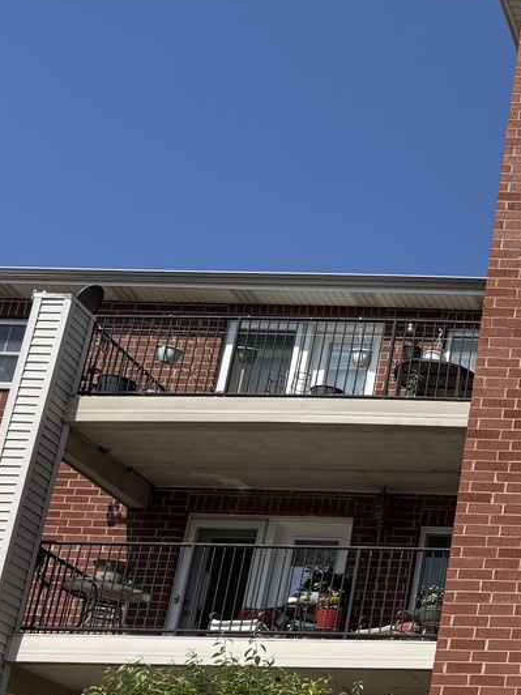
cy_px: 584
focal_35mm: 65
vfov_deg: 29.0
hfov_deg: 18.9
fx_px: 1304
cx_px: 854
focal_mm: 6.76
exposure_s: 1/5348
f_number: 1.78
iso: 80
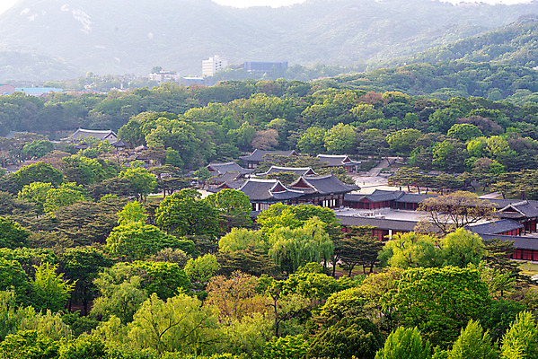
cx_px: 269
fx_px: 1271
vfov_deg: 16.1
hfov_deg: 23.9
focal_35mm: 85
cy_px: 180
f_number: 10
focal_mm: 85
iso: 200
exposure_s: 1/100
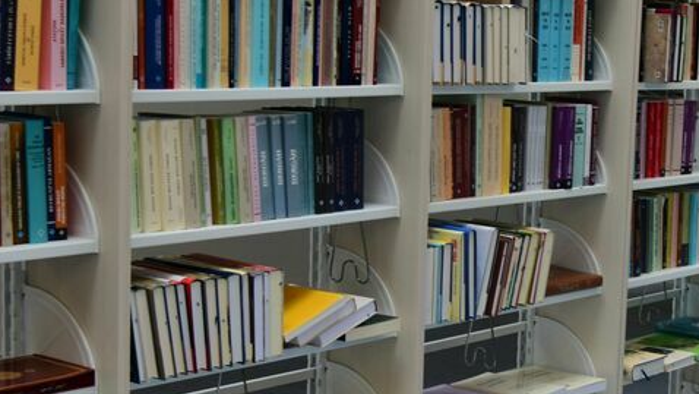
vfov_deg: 13.9
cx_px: 500
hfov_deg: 24.3
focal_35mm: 87
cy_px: 247
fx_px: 1613
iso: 320
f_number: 4
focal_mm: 31
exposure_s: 1/60
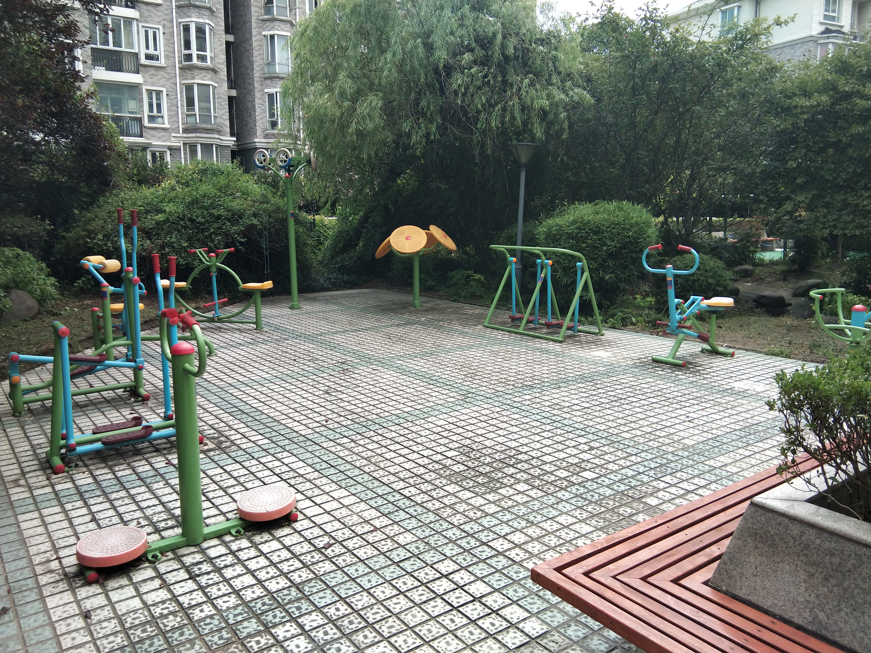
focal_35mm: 31
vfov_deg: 45.4
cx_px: 436
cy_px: 326
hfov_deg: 58.4
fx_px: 780
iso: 50
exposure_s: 1/423
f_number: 2.2
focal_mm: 3.69
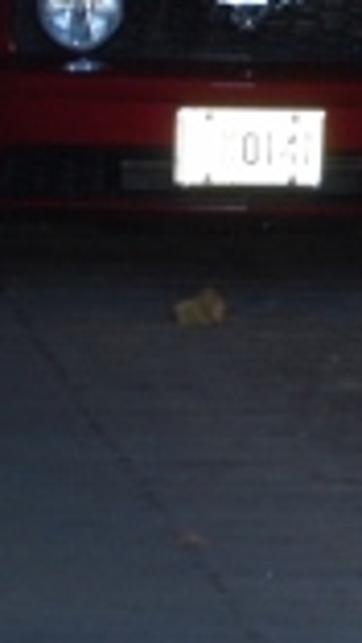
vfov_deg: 4.8
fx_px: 7538
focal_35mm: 443
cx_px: 522
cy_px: -272
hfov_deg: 2.7
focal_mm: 55
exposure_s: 1/60
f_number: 5.6
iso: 360
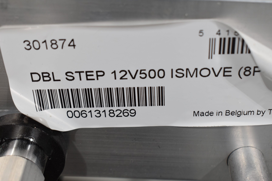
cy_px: 90
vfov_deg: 22.6
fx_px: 453
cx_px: 136
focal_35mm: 60
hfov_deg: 33.4
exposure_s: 1/60
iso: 400
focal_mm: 40
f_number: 8
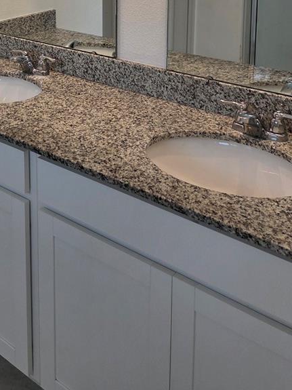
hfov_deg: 29.3
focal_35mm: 48
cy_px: -6
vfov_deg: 35.6
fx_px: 540
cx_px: 44
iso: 64
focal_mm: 5.4
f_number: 1.8
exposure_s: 1/120
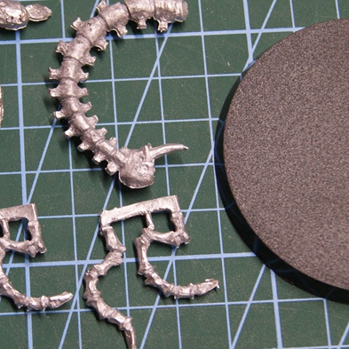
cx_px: 56
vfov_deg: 16.0
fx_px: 1243
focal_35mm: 109
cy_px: 208
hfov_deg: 15.8
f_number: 4.5
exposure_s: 1/15
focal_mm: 28
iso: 400
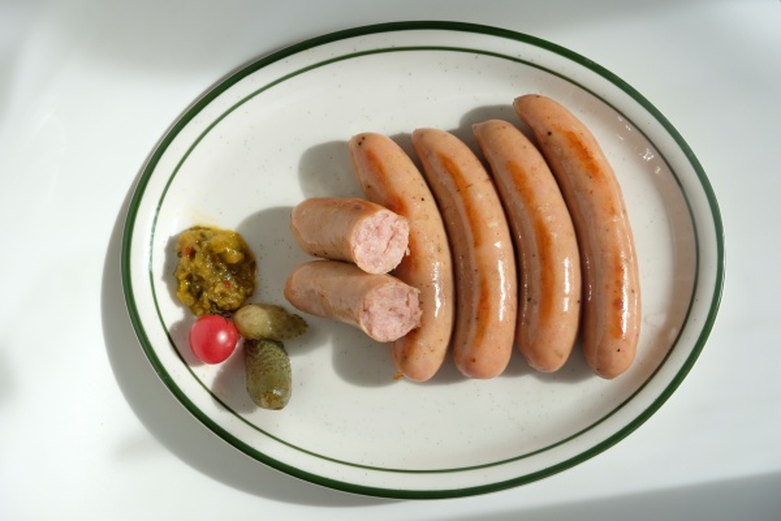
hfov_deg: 29.2
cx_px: 390
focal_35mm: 69
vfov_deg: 19.7
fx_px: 1497
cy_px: 260
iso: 200
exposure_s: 1/140
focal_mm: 46.3
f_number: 5.6
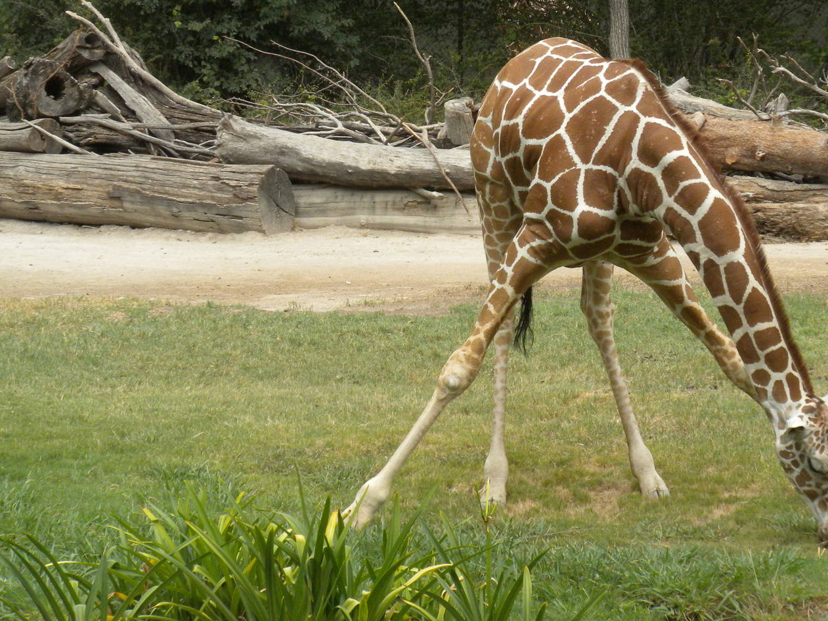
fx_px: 3612
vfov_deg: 9.8
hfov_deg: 13.1
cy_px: 268
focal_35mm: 151
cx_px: 474
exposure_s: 1/500
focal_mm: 21
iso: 253
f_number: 5.1
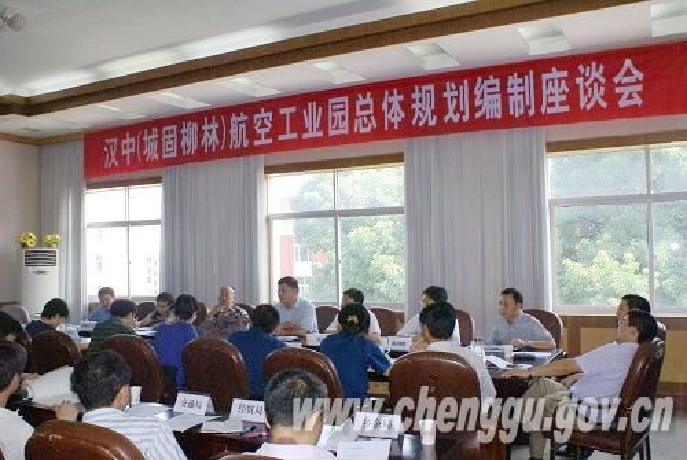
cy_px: 230
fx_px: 631
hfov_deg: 57.2
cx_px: 344
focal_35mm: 33
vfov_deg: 40.1
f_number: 9
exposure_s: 1/125
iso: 800
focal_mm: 22
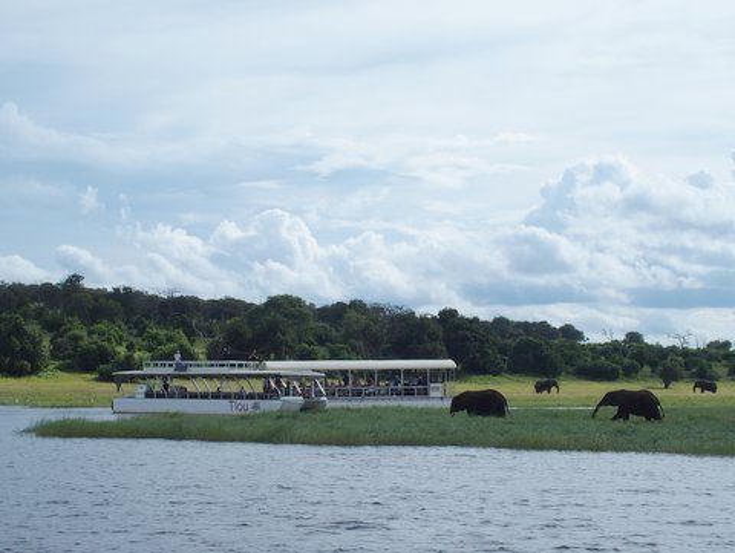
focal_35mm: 70
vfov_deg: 21.0
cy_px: 276
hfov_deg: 27.7
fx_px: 1488
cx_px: 368
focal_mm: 14.5
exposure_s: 1/800
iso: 100
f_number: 5.6
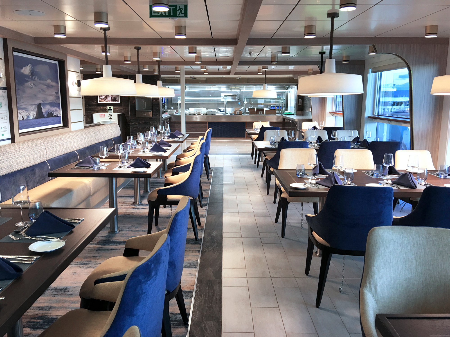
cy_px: 168
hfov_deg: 61.7
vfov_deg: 48.2
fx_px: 377
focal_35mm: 29
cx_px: 225
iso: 40
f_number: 2.2
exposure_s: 1/17
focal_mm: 4.15
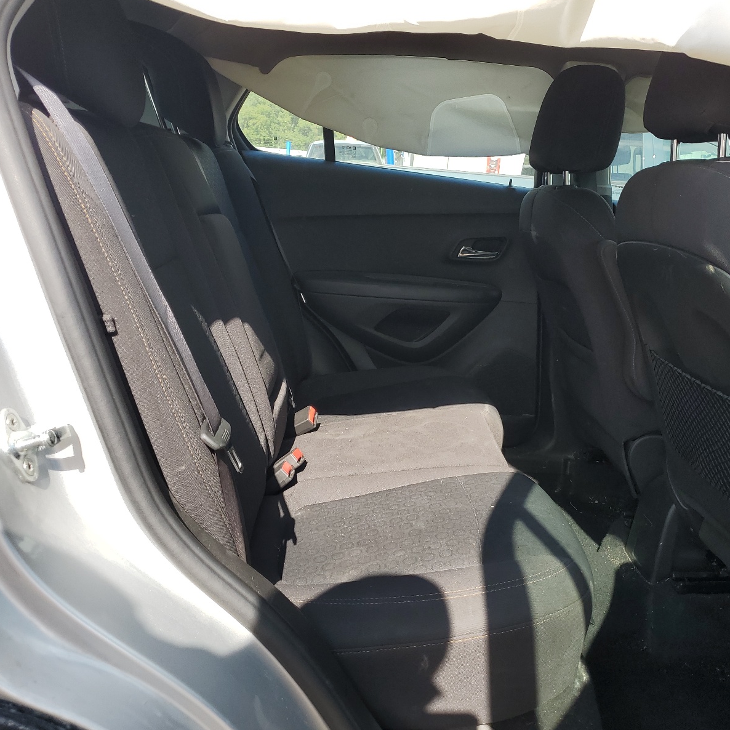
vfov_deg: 52.5
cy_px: 362
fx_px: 740
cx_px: 435
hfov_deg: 52.2
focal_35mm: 31
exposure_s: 1/909
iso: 50
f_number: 1.5
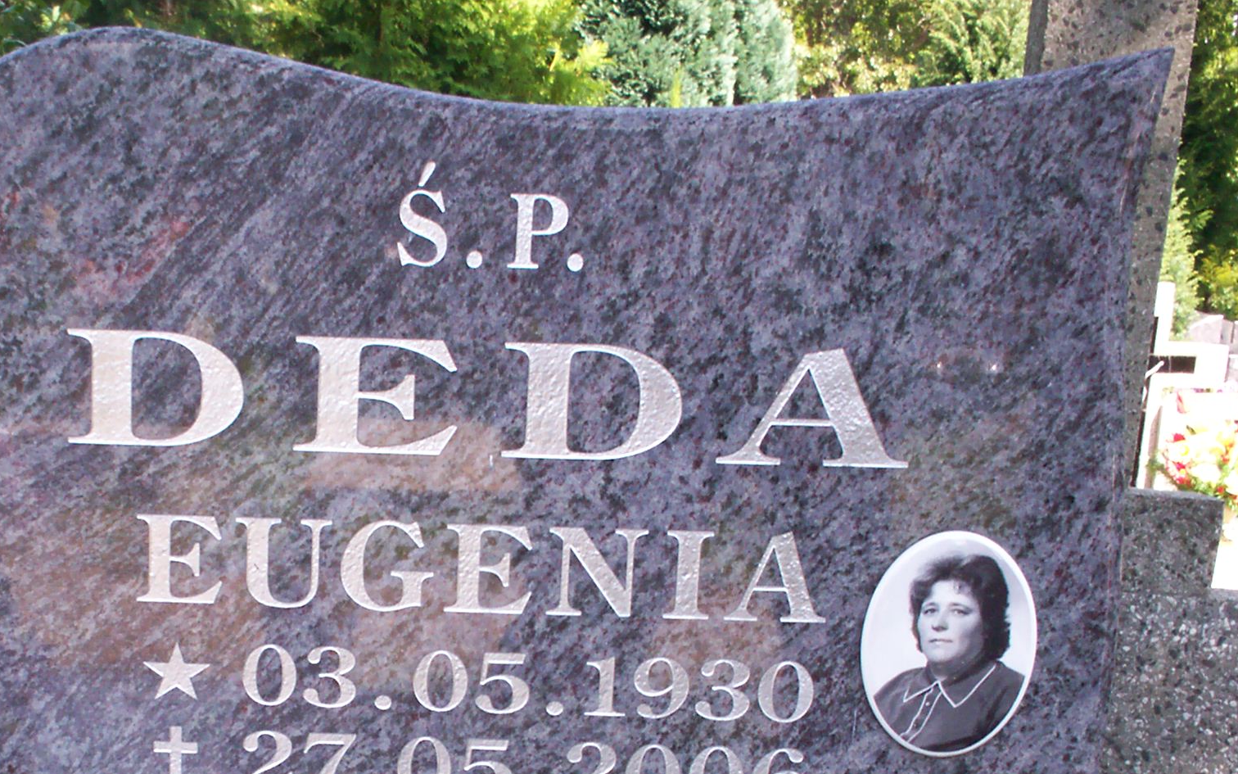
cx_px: 371
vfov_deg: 19.6
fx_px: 2193
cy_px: 712
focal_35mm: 65
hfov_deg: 31.2
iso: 100
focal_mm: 6
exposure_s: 1/82.6
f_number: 4.5
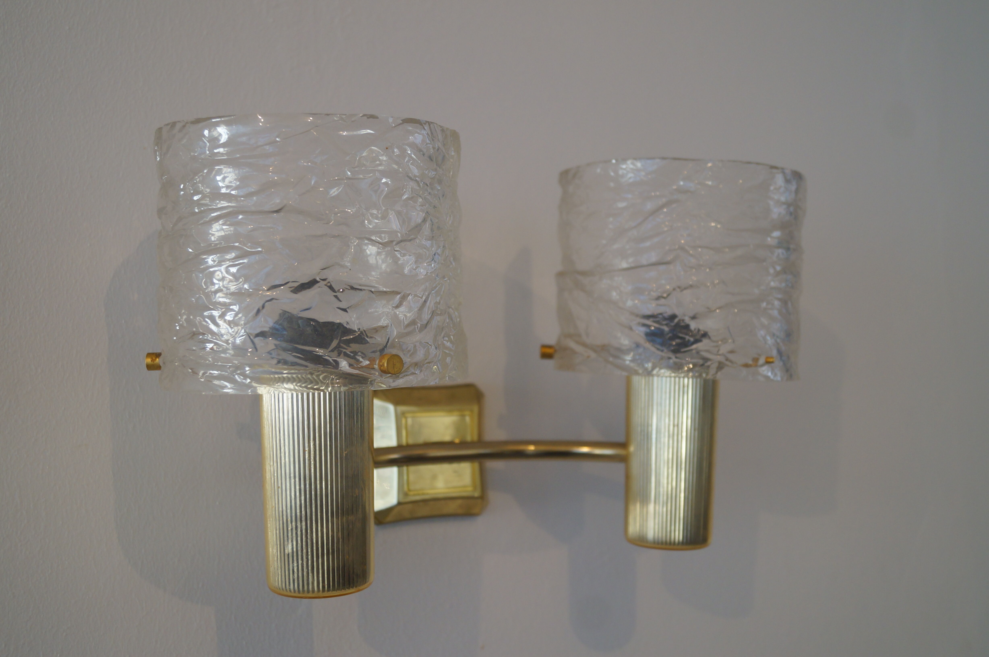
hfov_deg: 49.6
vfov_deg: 34.1
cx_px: 494
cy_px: 328
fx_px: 1070
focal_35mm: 39
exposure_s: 1/60
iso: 400
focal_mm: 26
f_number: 4.5
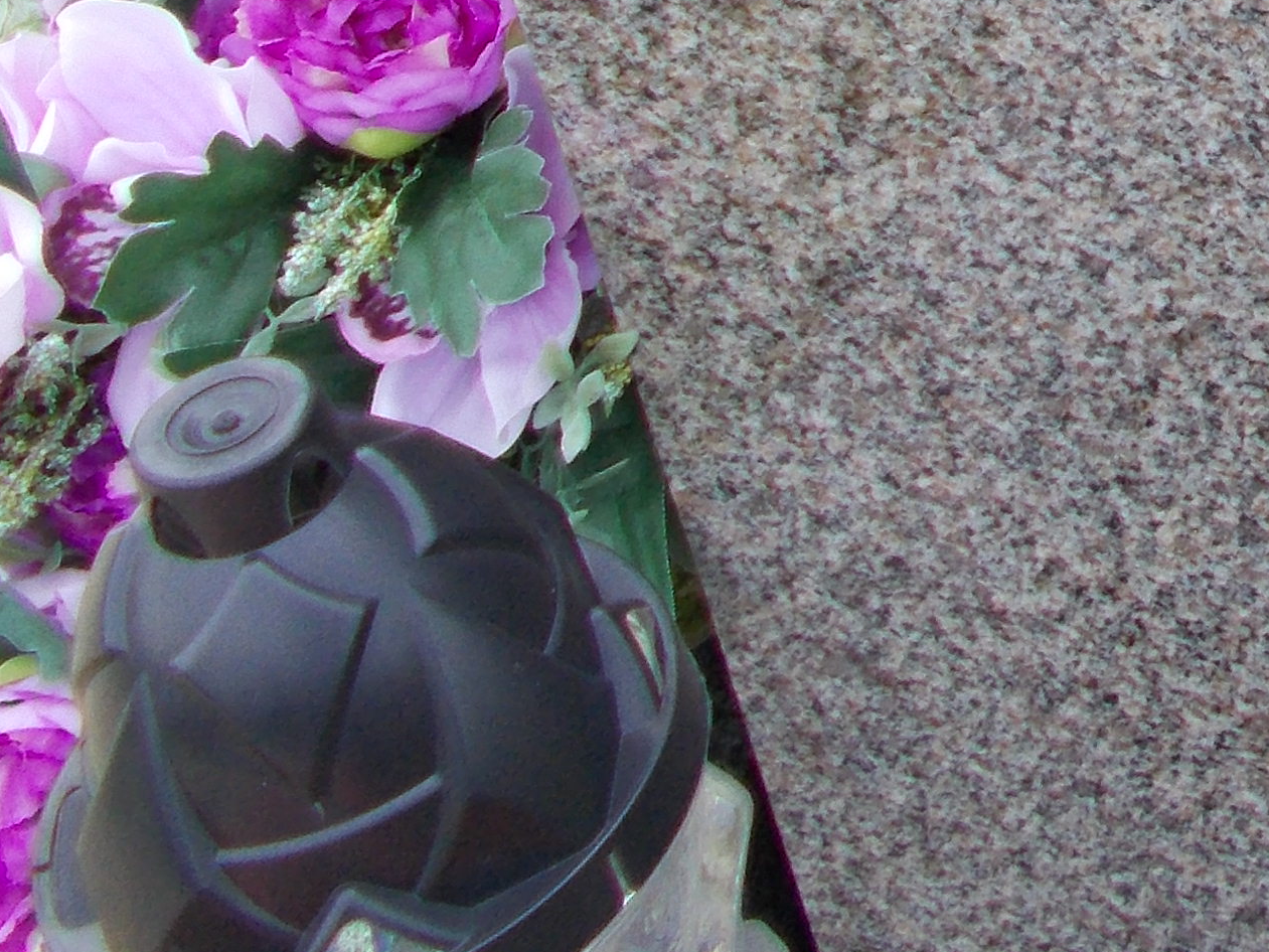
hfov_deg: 17.7
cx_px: 2091
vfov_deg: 14.1
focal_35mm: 95
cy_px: -659
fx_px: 3483
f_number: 3.2
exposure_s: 1/250
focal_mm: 4.6
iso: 80
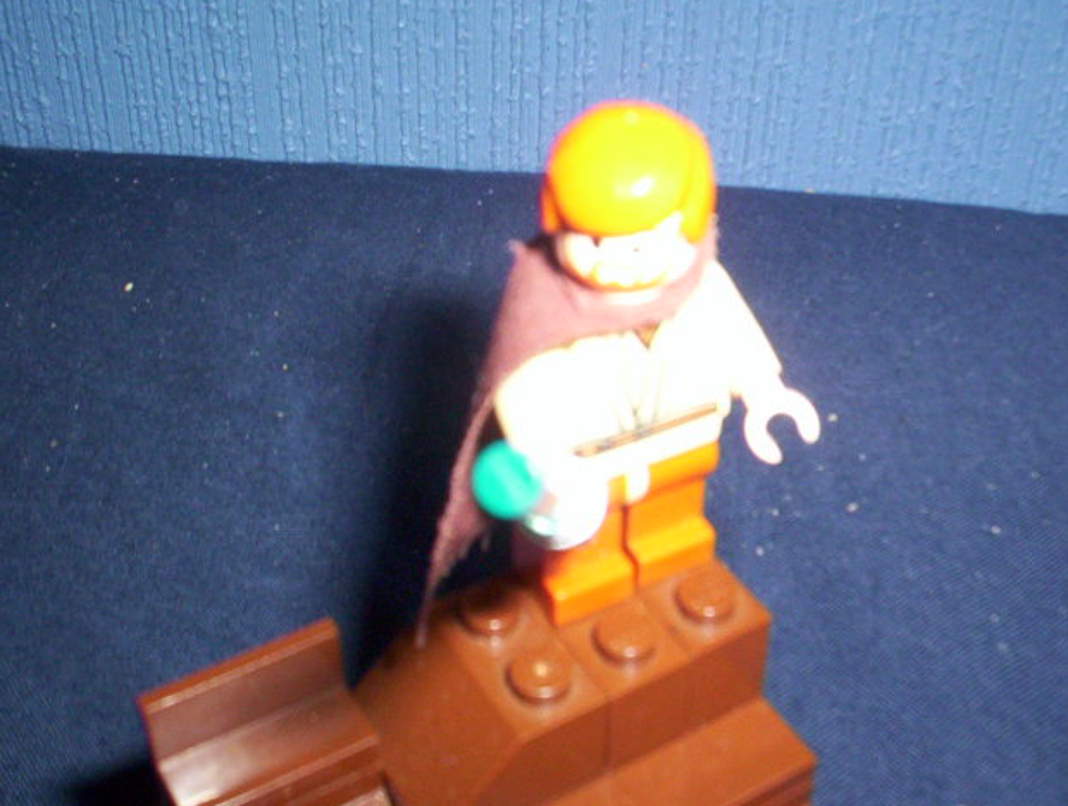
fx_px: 1546
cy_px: 410
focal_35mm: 50
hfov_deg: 37.9
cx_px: 646
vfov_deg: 29.2
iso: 140
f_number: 4.5
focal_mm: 4.99
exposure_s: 1/60
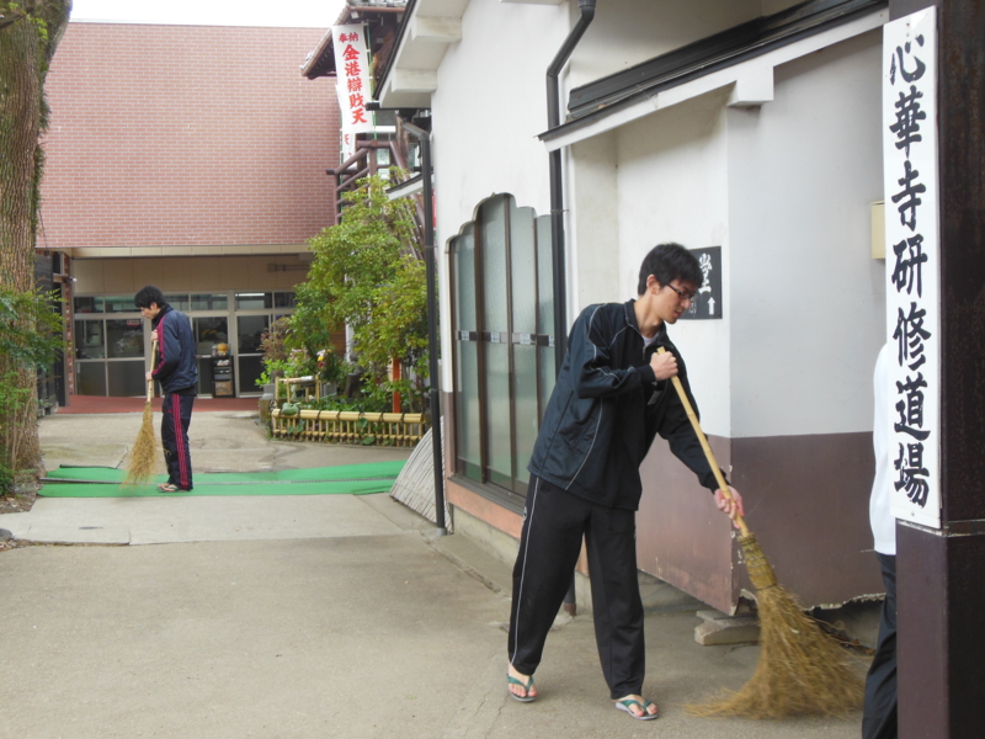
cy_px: 370
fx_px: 1423
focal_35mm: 50
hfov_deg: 38.2
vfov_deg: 29.1
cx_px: 492
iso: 125
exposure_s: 1/80
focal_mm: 8.9
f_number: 4
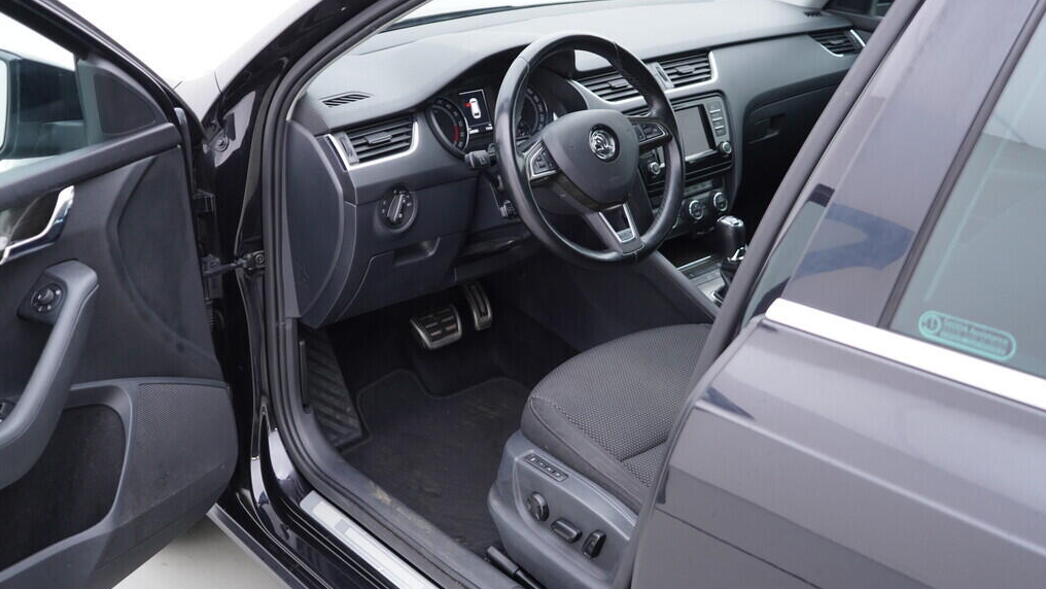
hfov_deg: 52.8
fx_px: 1054
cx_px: 524
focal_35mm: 38
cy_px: 304
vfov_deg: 31.2
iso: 200
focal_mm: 24
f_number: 2.8
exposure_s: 1/40
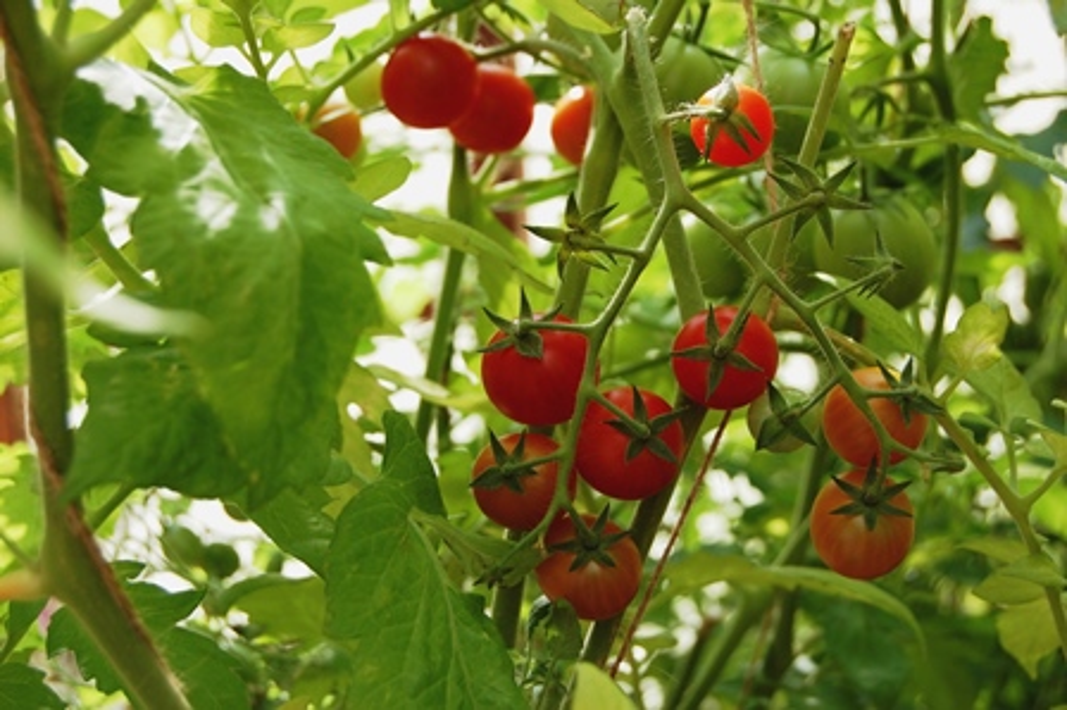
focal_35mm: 63
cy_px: 355
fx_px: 1866
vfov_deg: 21.5
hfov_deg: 31.9
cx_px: 534
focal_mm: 42
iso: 200
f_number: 6.3
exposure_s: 1/160
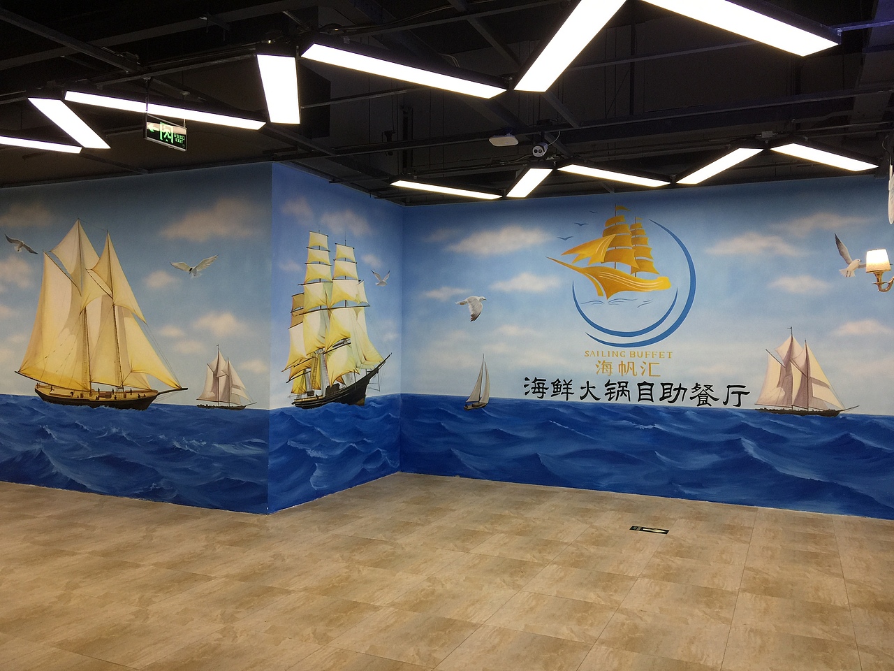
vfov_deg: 48.2
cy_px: 336
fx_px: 749
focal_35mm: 29
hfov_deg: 61.7
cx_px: 447
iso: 40
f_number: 2.2
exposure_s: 1/33
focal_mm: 4.15
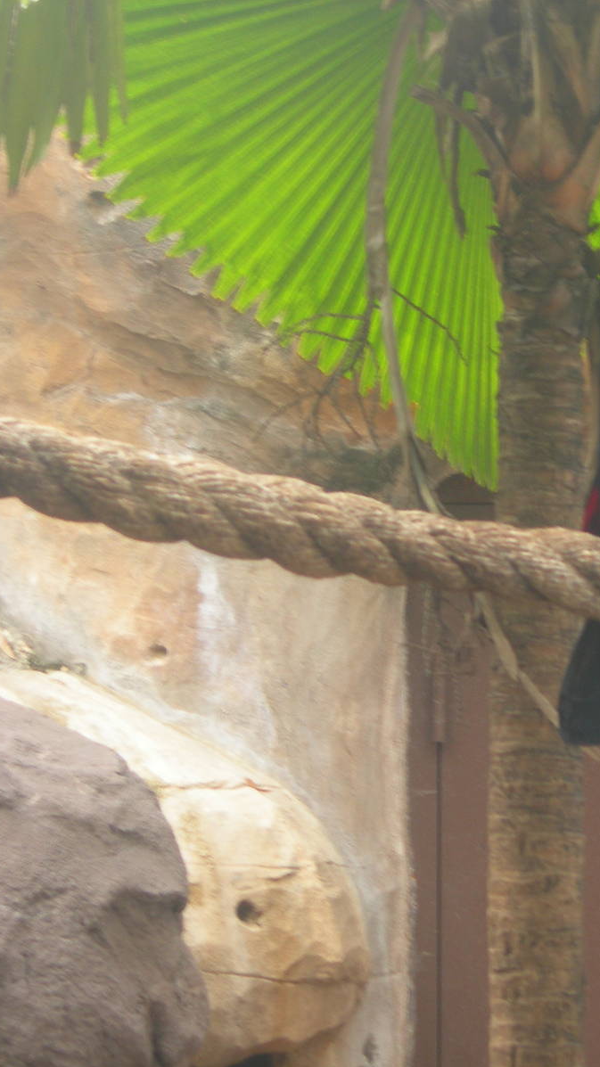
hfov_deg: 8.0
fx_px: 4244
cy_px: 534
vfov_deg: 14.3
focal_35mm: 150
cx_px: 678
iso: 50
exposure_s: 1/14.3
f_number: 4.6
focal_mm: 21.3
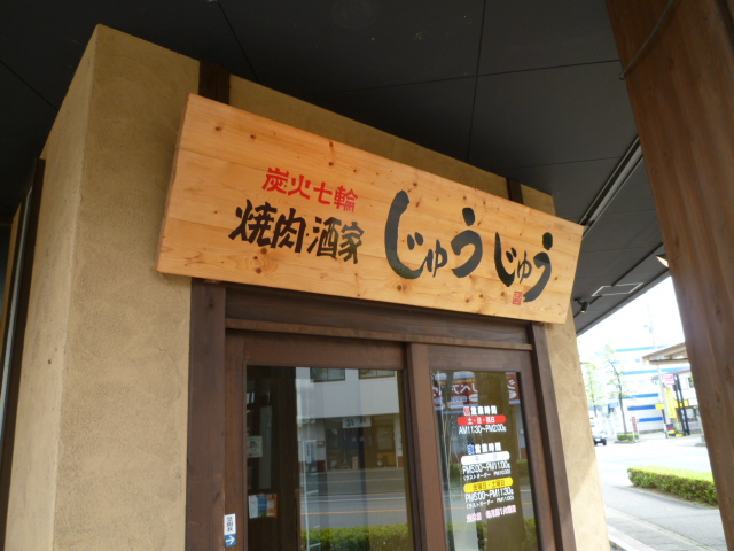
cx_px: 367
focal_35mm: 25
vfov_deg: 54.9
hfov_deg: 69.4
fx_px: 530
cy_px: 276
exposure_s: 1/80
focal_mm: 4.5
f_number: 2.8
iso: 80
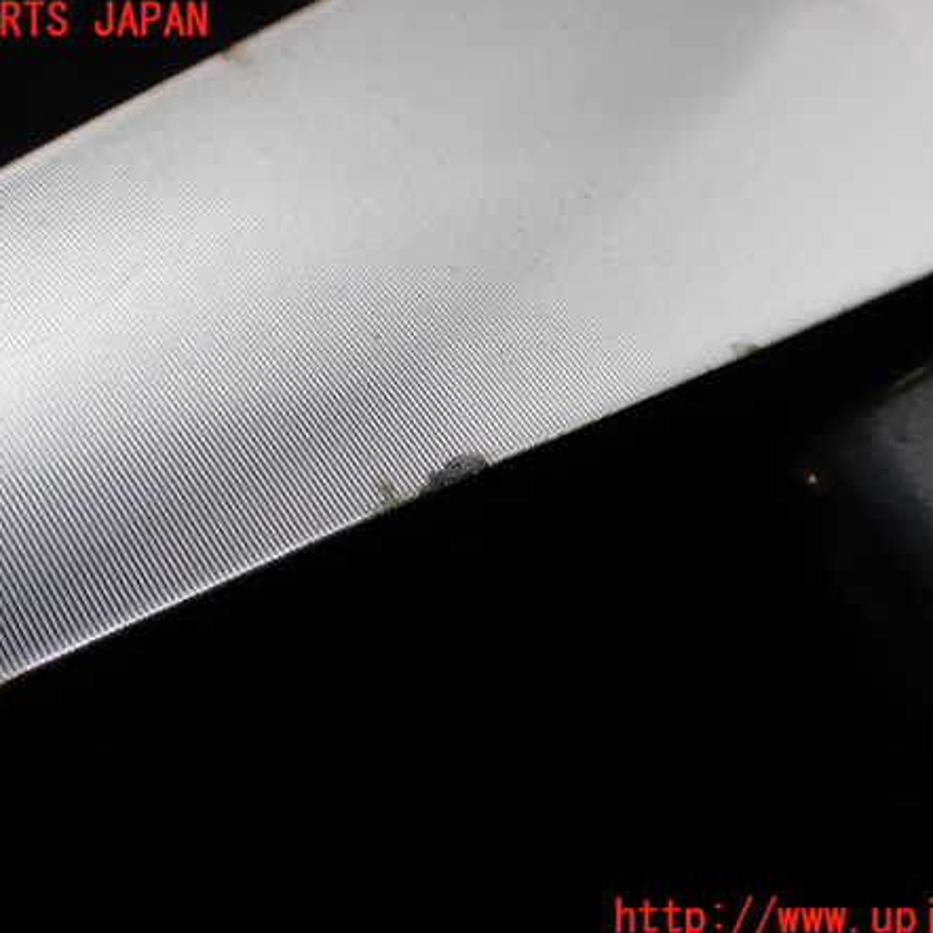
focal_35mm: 36
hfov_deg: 46.0
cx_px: 458
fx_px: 1098
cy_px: 471
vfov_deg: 46.0
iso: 100
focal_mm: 5.4
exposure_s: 1/250
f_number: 3.2
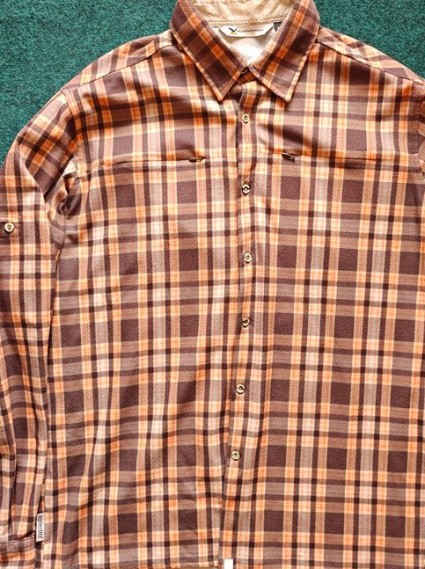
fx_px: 525
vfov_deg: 56.8
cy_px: 316
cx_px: 226
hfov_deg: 44.0
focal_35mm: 32
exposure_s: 1/100
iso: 400
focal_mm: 6.06
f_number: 1.6
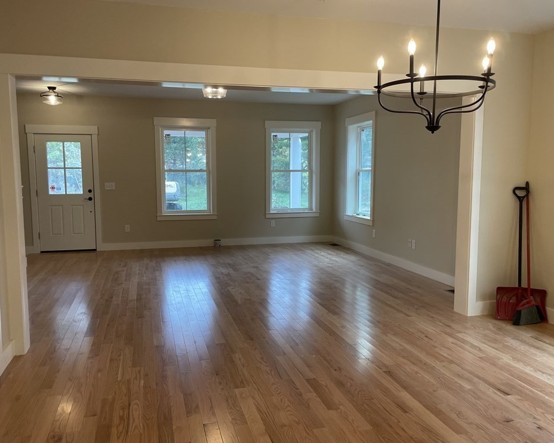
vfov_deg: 51.5
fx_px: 459
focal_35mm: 28
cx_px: 261
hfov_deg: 62.2
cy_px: 221
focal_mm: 4.2
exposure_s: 1/120
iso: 125
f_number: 1.6
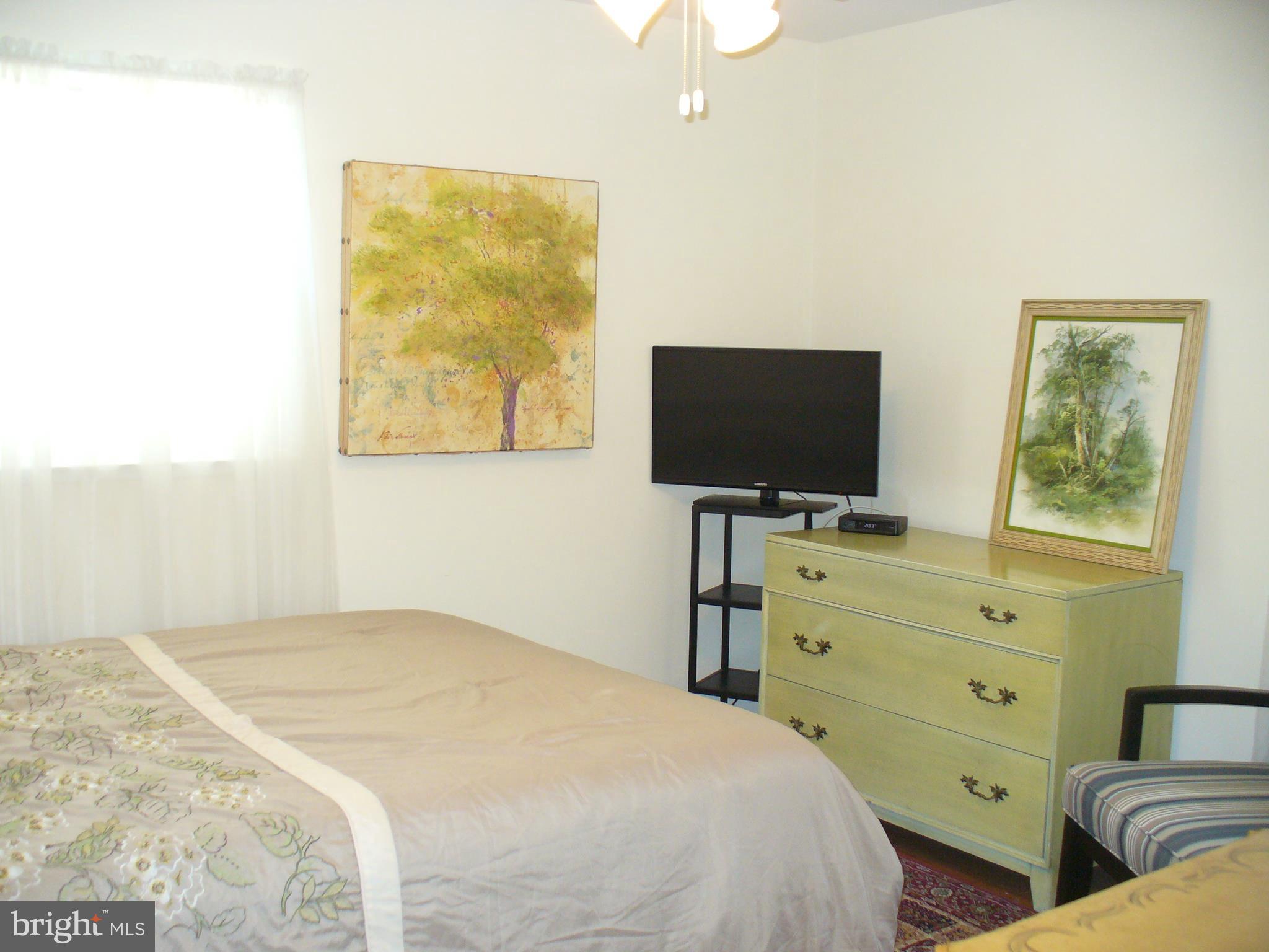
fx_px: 1356
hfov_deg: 50.1
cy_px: 476
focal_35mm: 37
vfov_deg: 38.7
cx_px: 634
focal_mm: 6.1
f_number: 2.8
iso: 160
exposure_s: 1/30
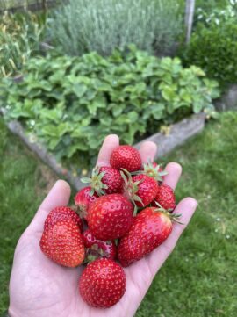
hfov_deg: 53.0
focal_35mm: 26
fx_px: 238
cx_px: 118
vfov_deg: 67.4
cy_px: 158
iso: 80
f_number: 1.6
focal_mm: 4.2
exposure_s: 1/121
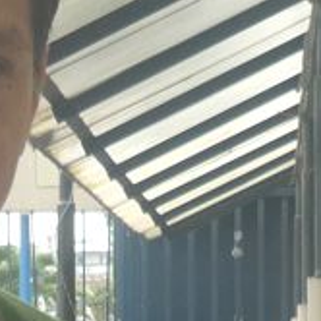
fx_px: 1846
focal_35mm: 176
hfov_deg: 9.9
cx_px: 87
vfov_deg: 9.5
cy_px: 538
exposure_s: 1/250
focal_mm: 5.5
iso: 100
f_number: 2.8
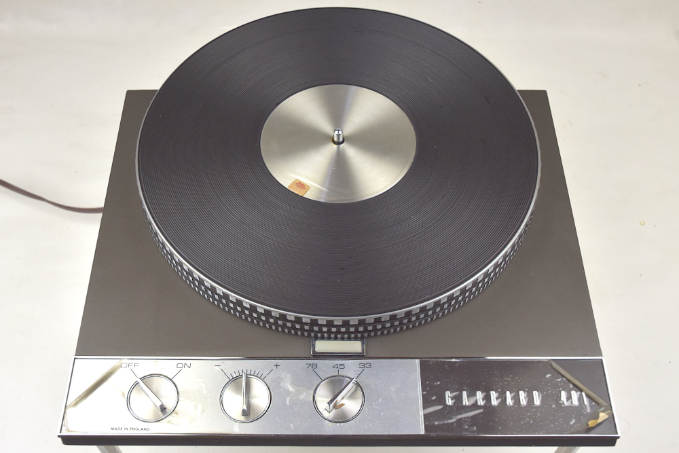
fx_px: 622
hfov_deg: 57.2
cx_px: 340
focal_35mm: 33
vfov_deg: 40.0
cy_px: 226
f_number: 4.5
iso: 800
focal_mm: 22
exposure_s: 1/320
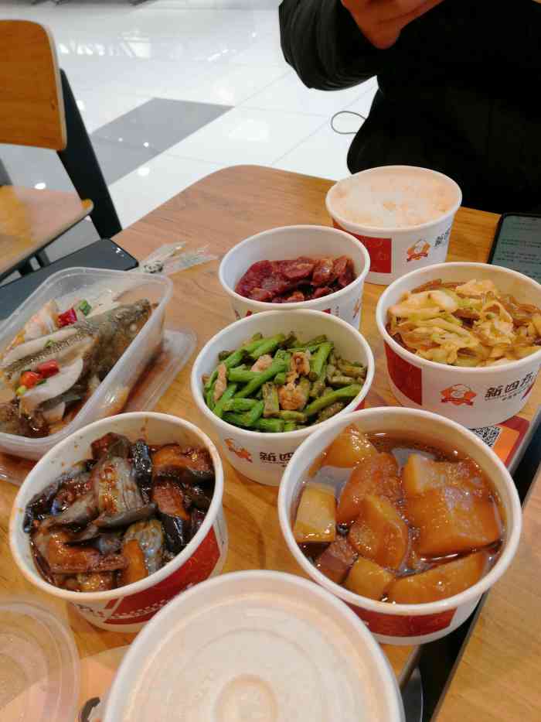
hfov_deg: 51.4
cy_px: 361
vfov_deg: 65.3
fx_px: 563
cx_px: 270
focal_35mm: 27
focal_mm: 3.95
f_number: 1.8
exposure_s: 1/50
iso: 80
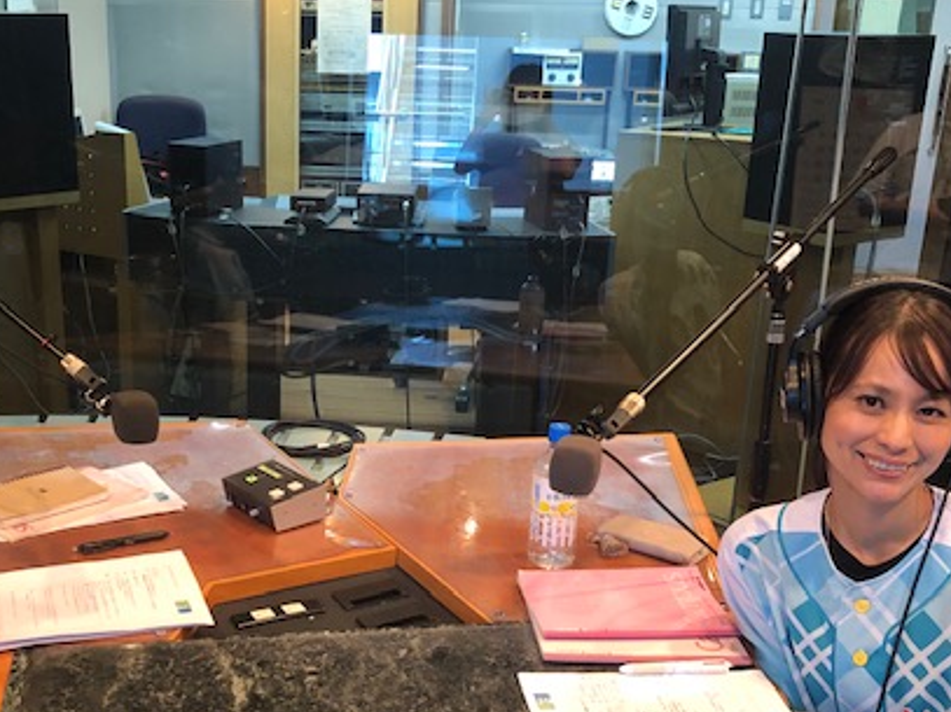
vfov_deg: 32.8
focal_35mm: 44
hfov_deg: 42.6
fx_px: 1208
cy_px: 404
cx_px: 358
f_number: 1.8
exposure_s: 1/17
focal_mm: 4
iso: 100
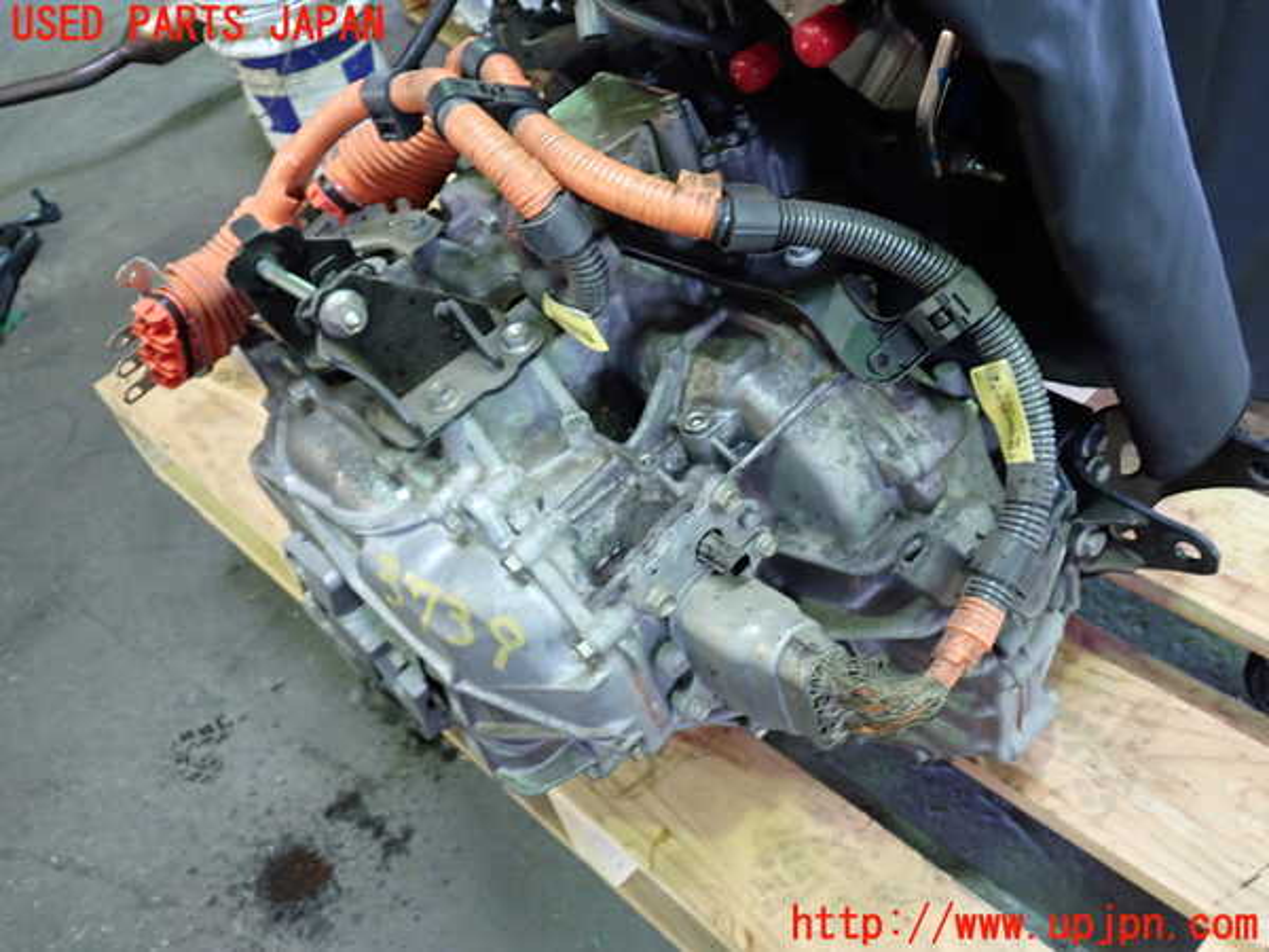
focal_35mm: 32
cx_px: 634
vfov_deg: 44.2
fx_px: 1173
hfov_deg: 56.8
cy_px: 476
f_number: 2.4
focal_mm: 5.79
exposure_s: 1/30
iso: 400
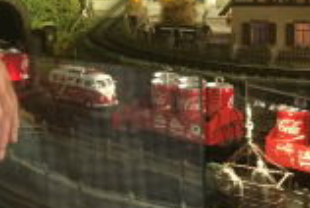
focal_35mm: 95
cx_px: 16
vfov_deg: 14.1
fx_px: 820
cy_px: -23
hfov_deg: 20.8
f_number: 2.2
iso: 500
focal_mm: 4.15
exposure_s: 1/17
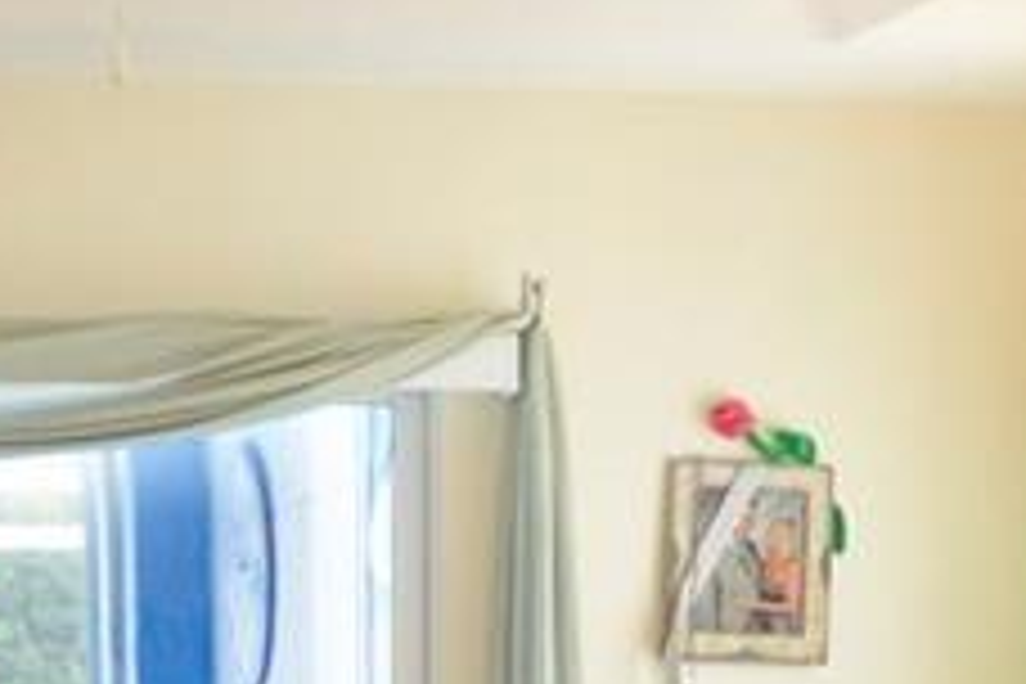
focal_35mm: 121
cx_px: 446
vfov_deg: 11.1
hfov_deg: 16.9
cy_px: 832
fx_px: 3448
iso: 640
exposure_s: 1/60
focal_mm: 10
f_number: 3.5
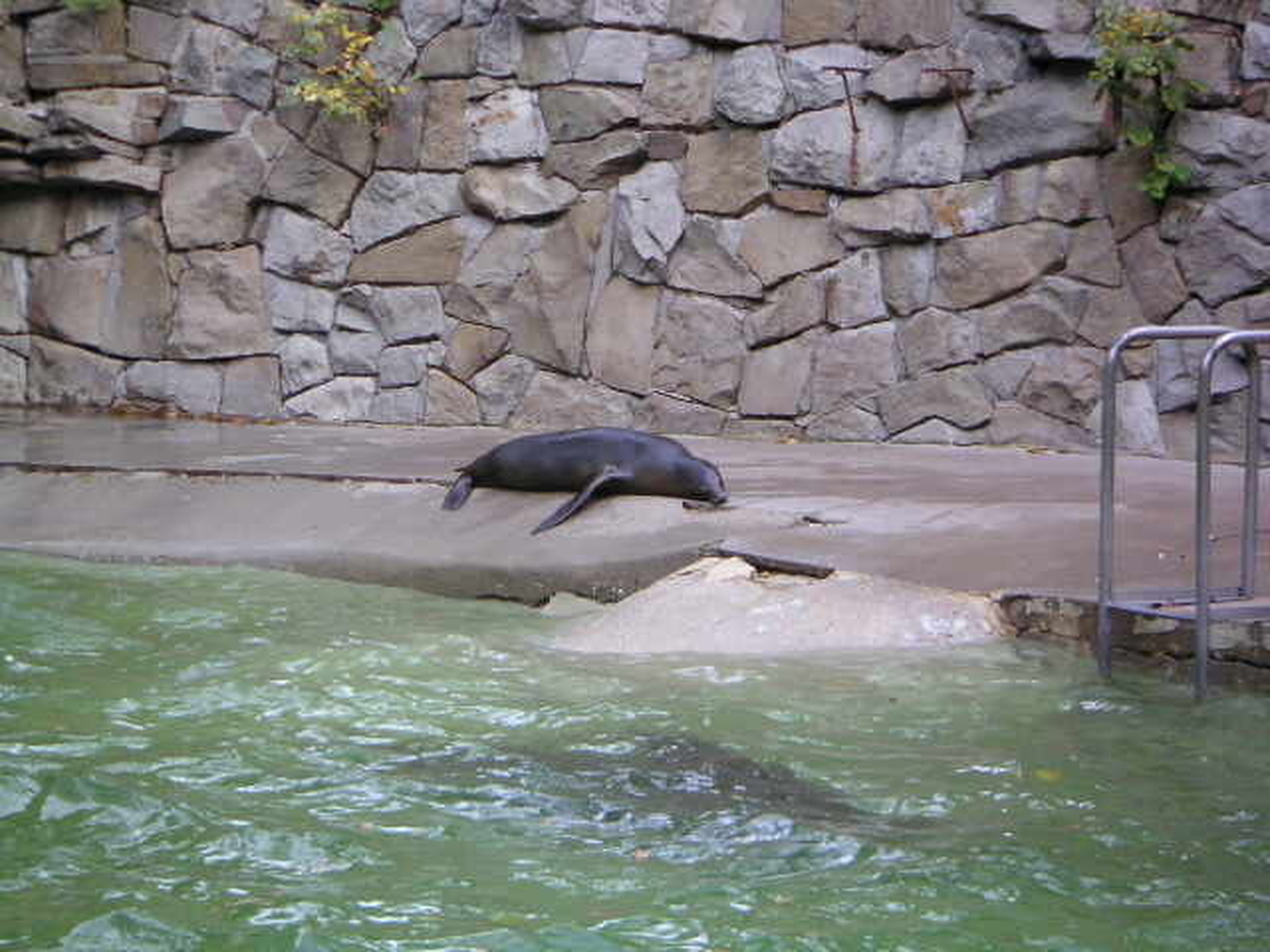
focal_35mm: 111
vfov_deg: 13.3
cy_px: 476
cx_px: 635
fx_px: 4072
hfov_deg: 17.7
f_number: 3.7
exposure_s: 1/111
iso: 125
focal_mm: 14.4
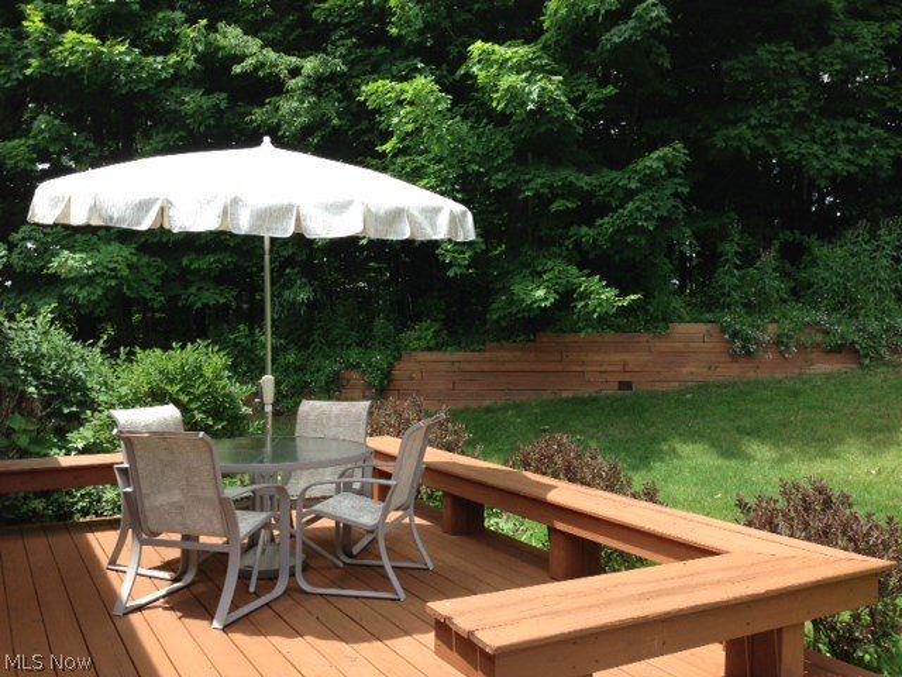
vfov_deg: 42.9
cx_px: 451
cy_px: 338
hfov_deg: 55.4
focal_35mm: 33
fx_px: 860
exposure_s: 1/390
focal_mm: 4.12
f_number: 2.4
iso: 50
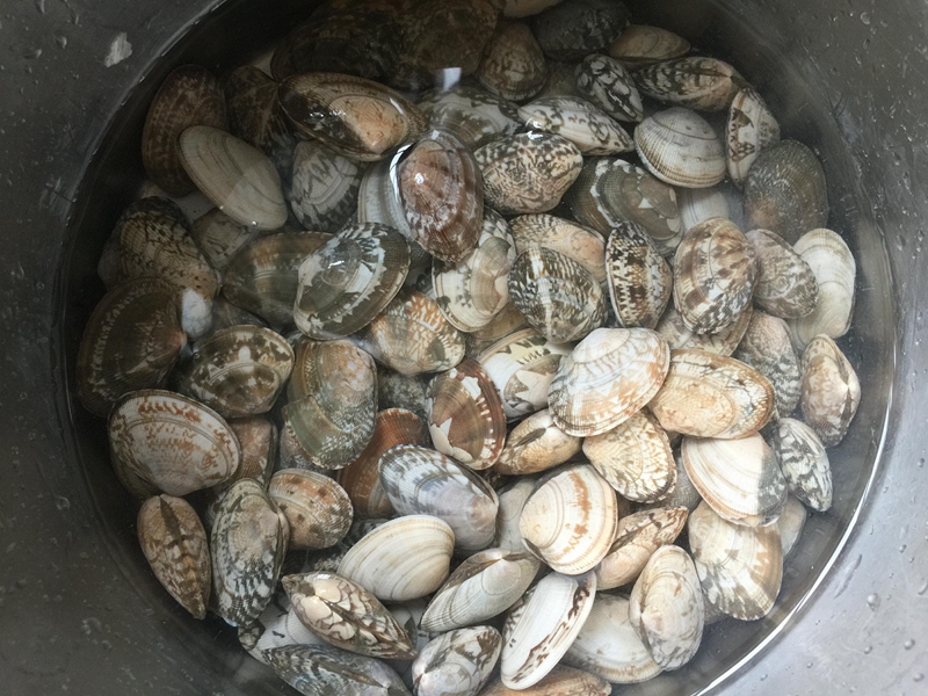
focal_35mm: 29
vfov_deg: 48.2
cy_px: 348
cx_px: 464
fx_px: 777
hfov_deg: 61.7
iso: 40
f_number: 2.2
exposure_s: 1/33
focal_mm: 4.15
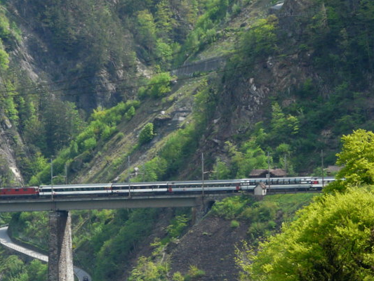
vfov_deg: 4.4
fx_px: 3631
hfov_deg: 5.9
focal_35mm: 336
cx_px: 46
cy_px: 185
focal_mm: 29.4
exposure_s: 1/200
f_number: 4.5
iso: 100
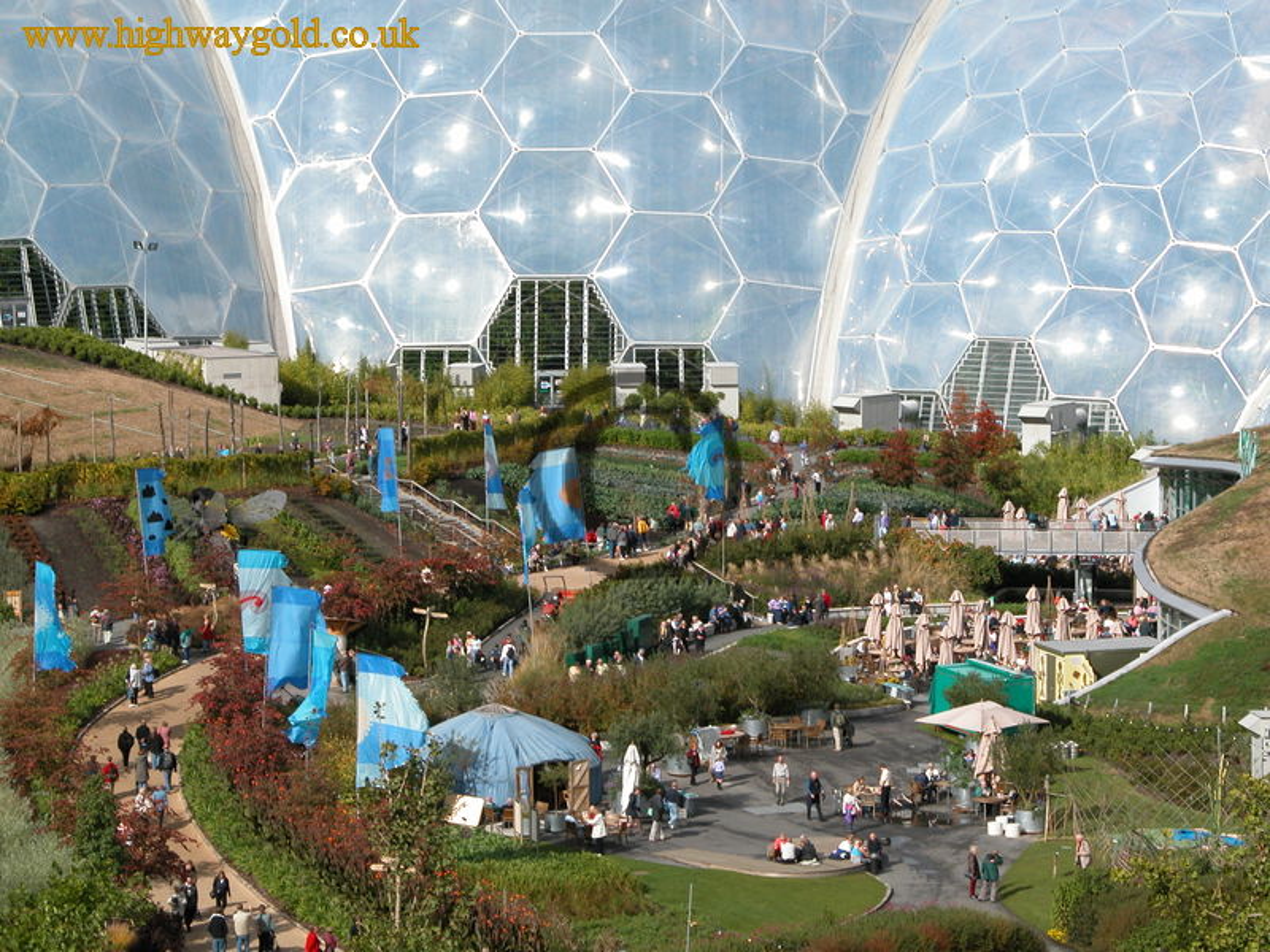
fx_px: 4256
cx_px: 635
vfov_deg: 12.8
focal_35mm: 116
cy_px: 476
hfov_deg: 17.0
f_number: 6.7
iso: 100
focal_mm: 29.5
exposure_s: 1/455
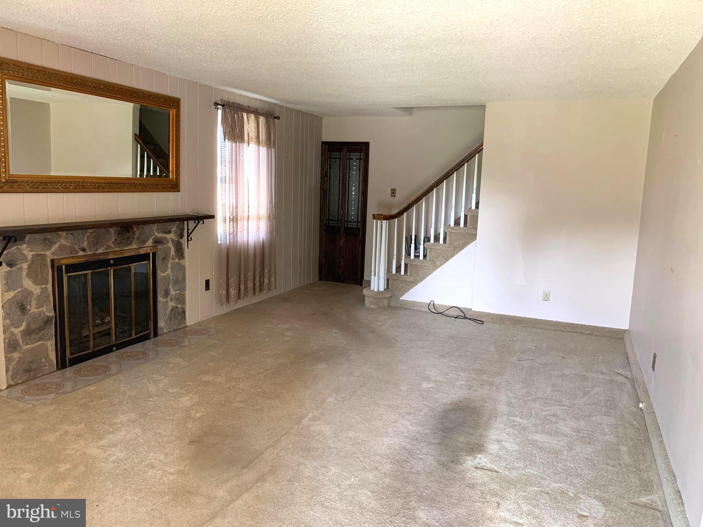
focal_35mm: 26
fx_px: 528
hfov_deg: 67.3
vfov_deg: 53.1
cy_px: 264
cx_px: 352
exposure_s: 1/60
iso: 200
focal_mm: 4.25
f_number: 1.8
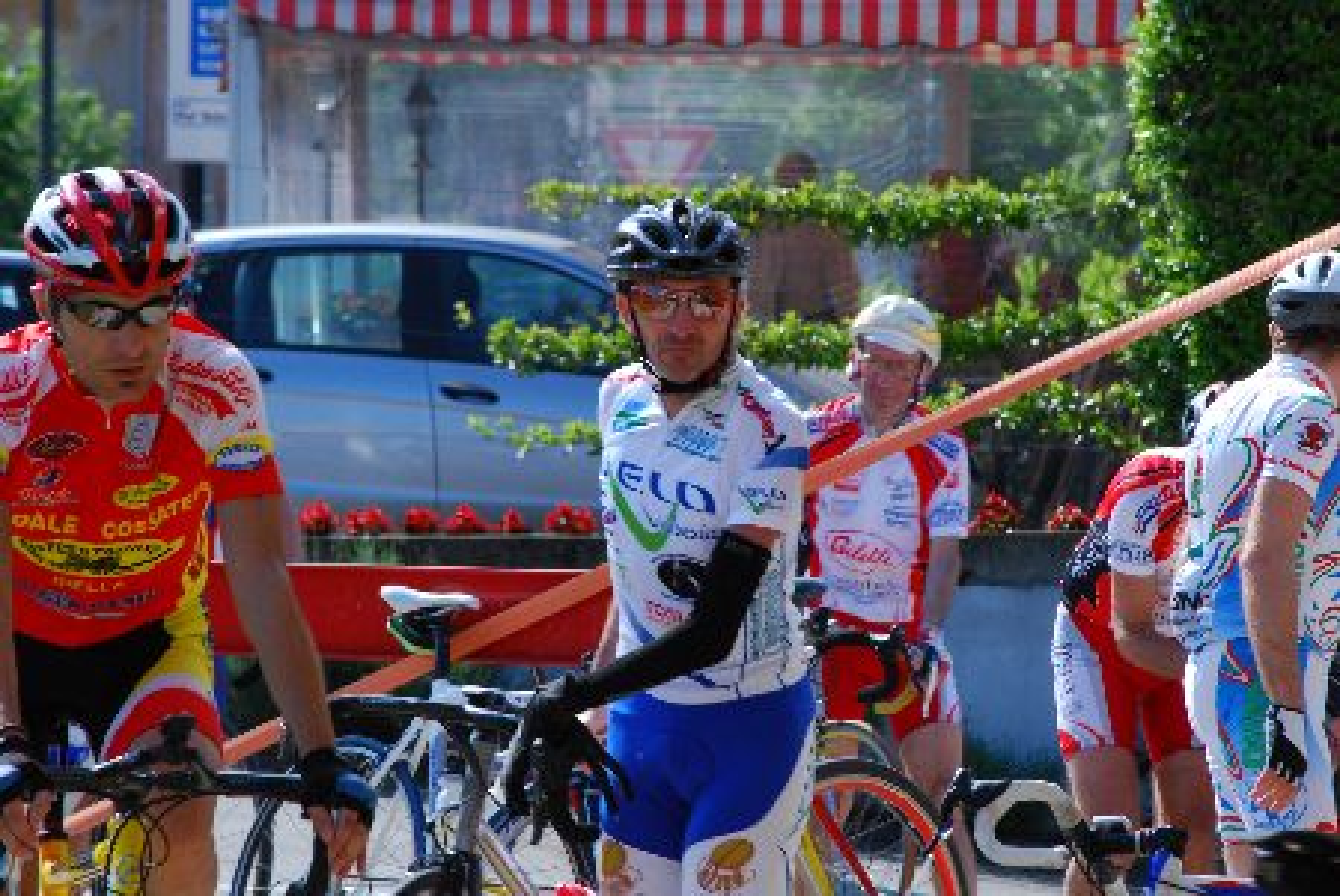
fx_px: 11177
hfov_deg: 6.9
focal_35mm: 300
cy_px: 448
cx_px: 670
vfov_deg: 4.6
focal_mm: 200
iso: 200
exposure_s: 1/100
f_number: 13
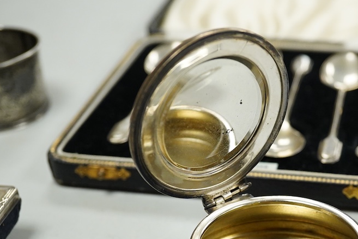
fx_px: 766
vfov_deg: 17.6
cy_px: 193
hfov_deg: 26.1
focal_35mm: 77
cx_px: 255
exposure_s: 1/400
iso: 2500
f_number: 7.1
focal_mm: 30
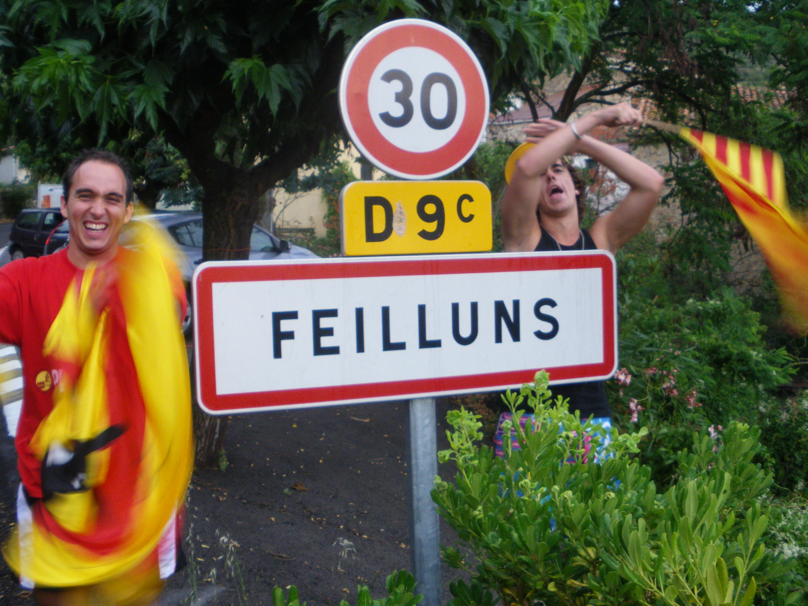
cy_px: 303
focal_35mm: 36
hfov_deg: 51.4
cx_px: 404
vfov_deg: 39.7
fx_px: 840
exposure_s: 1/50
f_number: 3.5
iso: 160
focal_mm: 6.3
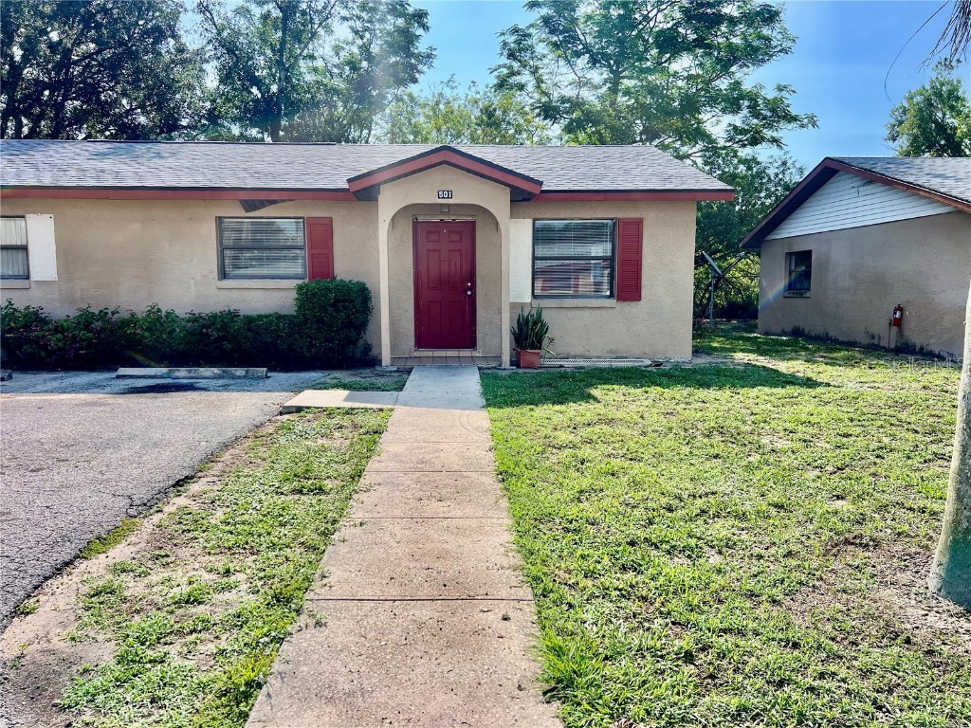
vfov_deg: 53.1
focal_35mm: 26
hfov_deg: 67.3
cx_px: 486
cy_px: 364
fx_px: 729
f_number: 1.5
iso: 50
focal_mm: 5.7
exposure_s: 1/2994
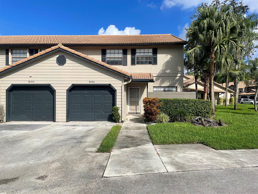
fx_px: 194
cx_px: 129
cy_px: 97
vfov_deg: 53.1
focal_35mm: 26
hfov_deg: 67.3
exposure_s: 1/4651
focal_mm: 4.2
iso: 32
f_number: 1.6
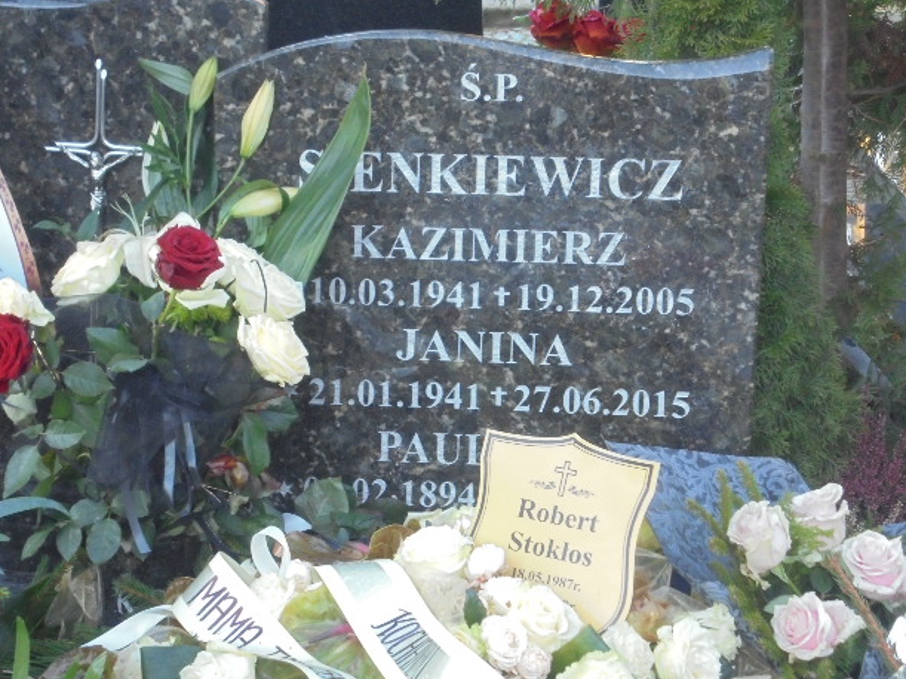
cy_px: 328
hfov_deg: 22.5
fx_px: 2277
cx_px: 439
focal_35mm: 87
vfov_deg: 17.0
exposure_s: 1/25
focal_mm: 14.9
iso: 400
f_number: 6.7
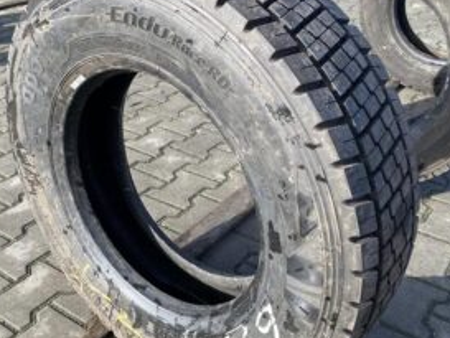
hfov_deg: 45.5
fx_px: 533
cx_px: 181
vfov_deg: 35.1
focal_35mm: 41
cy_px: 192
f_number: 1.8
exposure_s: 1/640
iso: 32
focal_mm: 4.25
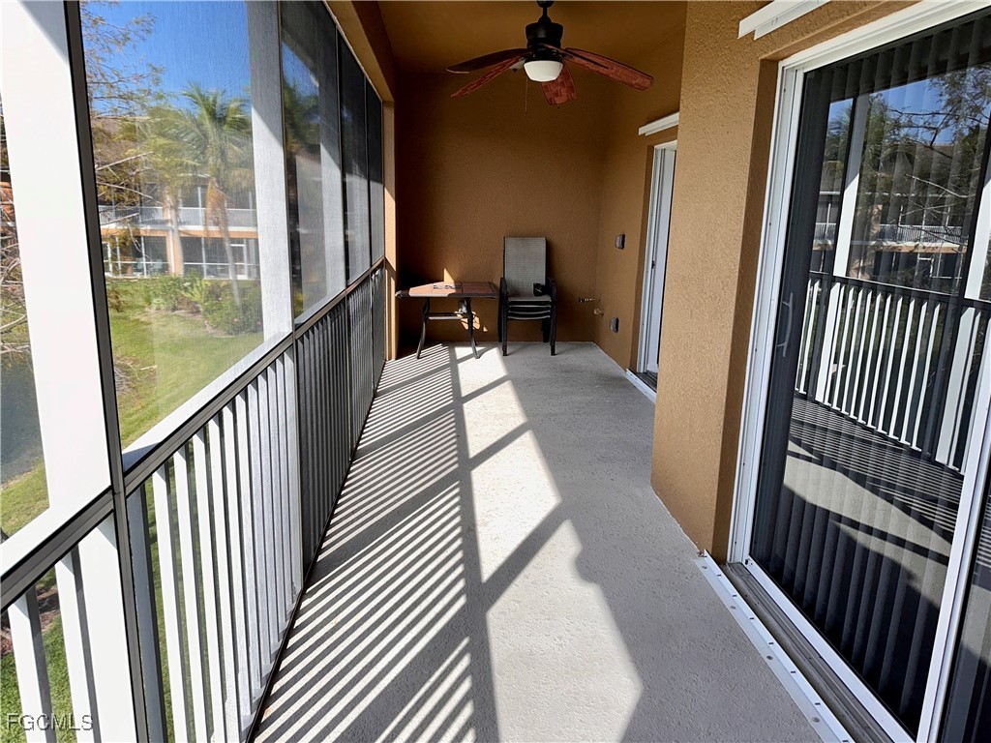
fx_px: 687
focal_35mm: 24
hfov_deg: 71.6
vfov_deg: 56.8
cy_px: 372
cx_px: 496
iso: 80
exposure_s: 1/1812
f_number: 1.78
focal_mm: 6.86
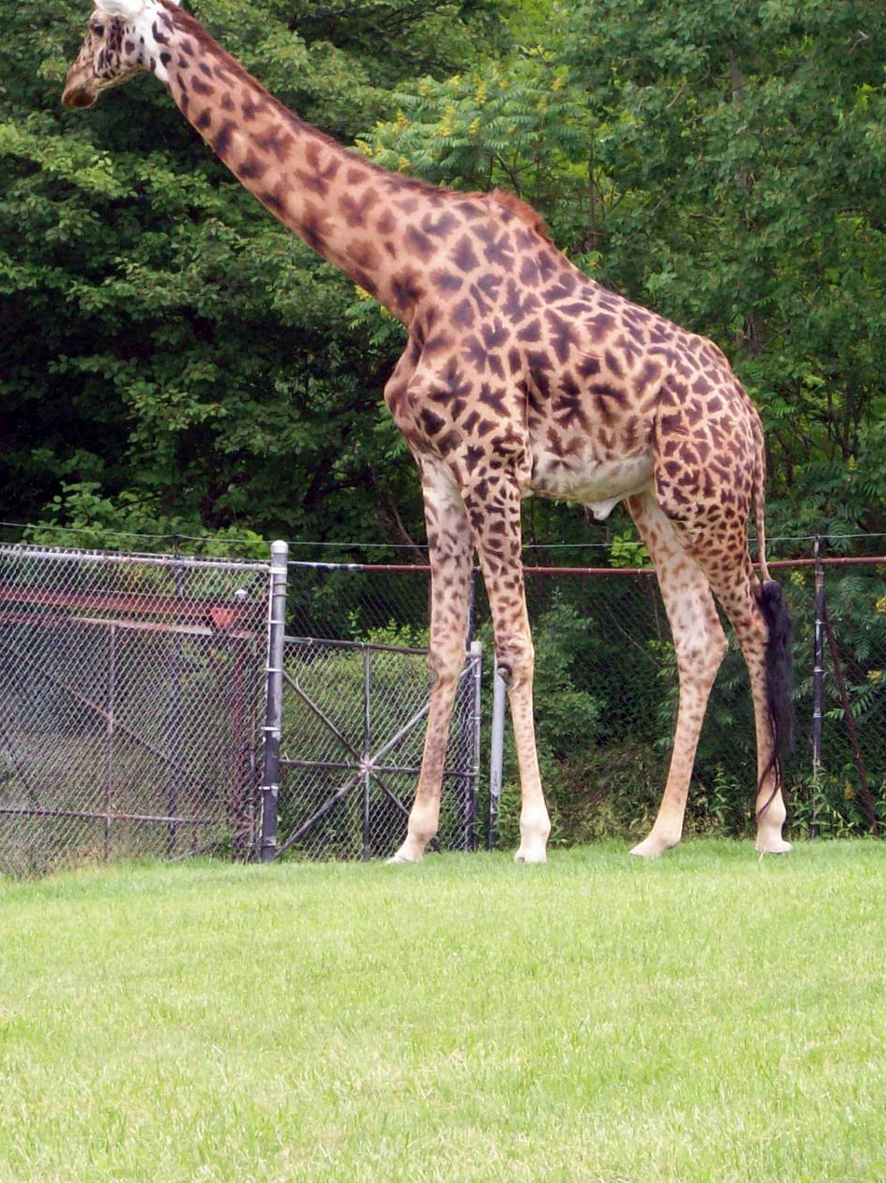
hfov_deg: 10.6
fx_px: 4780
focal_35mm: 140
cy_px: 440
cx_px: 427
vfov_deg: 14.1
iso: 80
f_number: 5.2
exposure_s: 1/130
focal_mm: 18.6
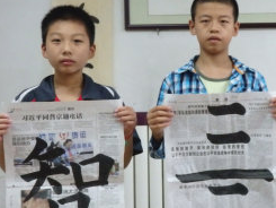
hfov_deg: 28.9
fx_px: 526
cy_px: 101
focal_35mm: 66
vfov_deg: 22.3
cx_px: 211
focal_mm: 6
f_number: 3.4
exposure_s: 1/60
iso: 640
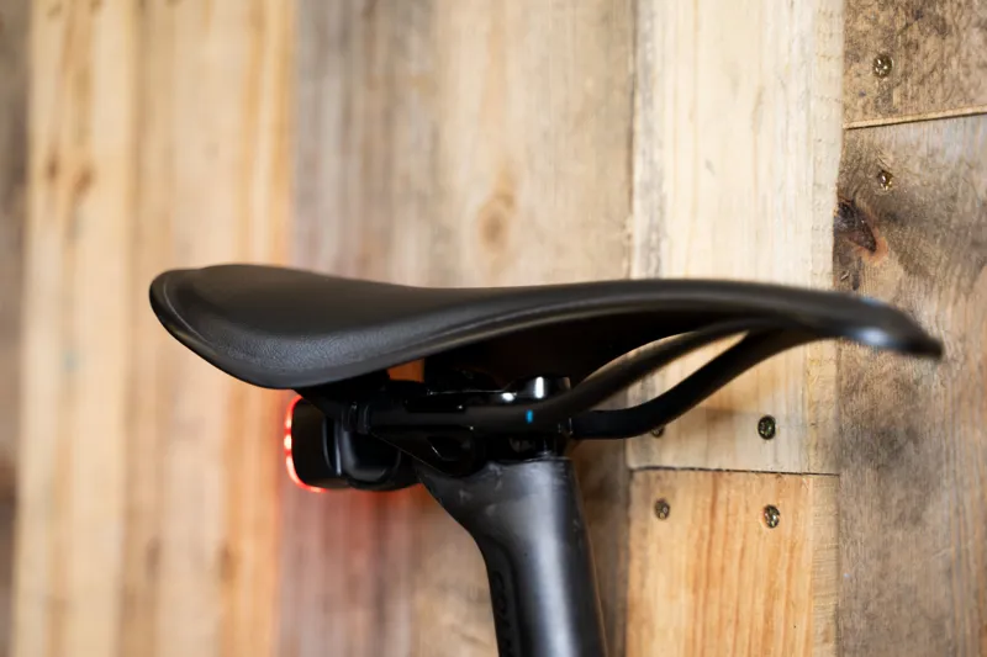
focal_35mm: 75
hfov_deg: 27.0
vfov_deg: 18.2
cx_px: 494
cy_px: 328
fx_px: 2056
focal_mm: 75
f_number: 3.2
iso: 400
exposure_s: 1/50
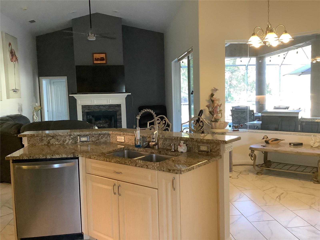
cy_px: 120
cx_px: 160
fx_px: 287
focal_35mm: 31
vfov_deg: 45.4
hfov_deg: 58.4
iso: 400
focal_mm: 3.3
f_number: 2.4
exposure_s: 1/60
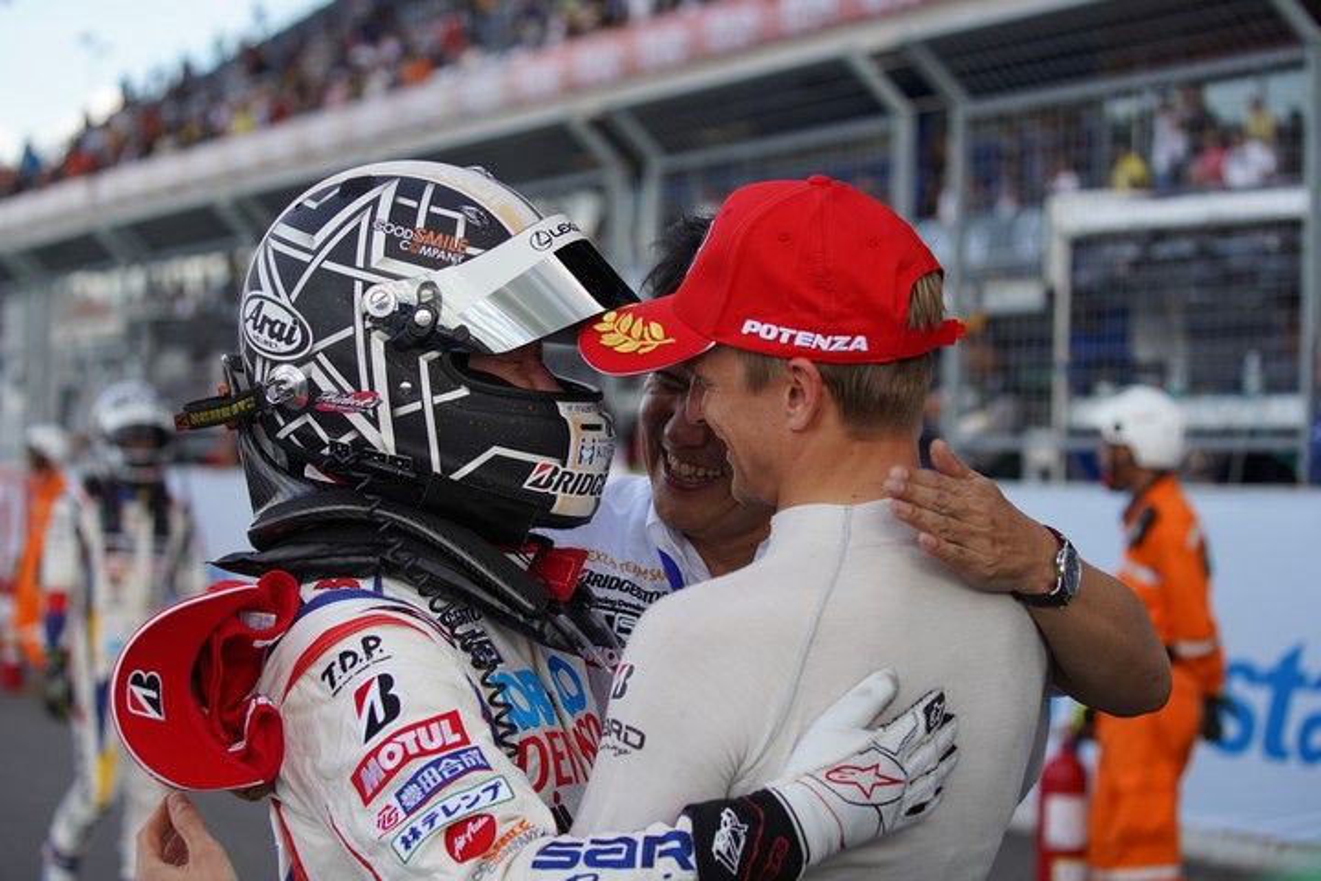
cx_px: 660
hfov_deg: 20.4
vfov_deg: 13.7
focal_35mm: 100
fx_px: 3669
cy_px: 440
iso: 400
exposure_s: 1/800
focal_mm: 100
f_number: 5.6
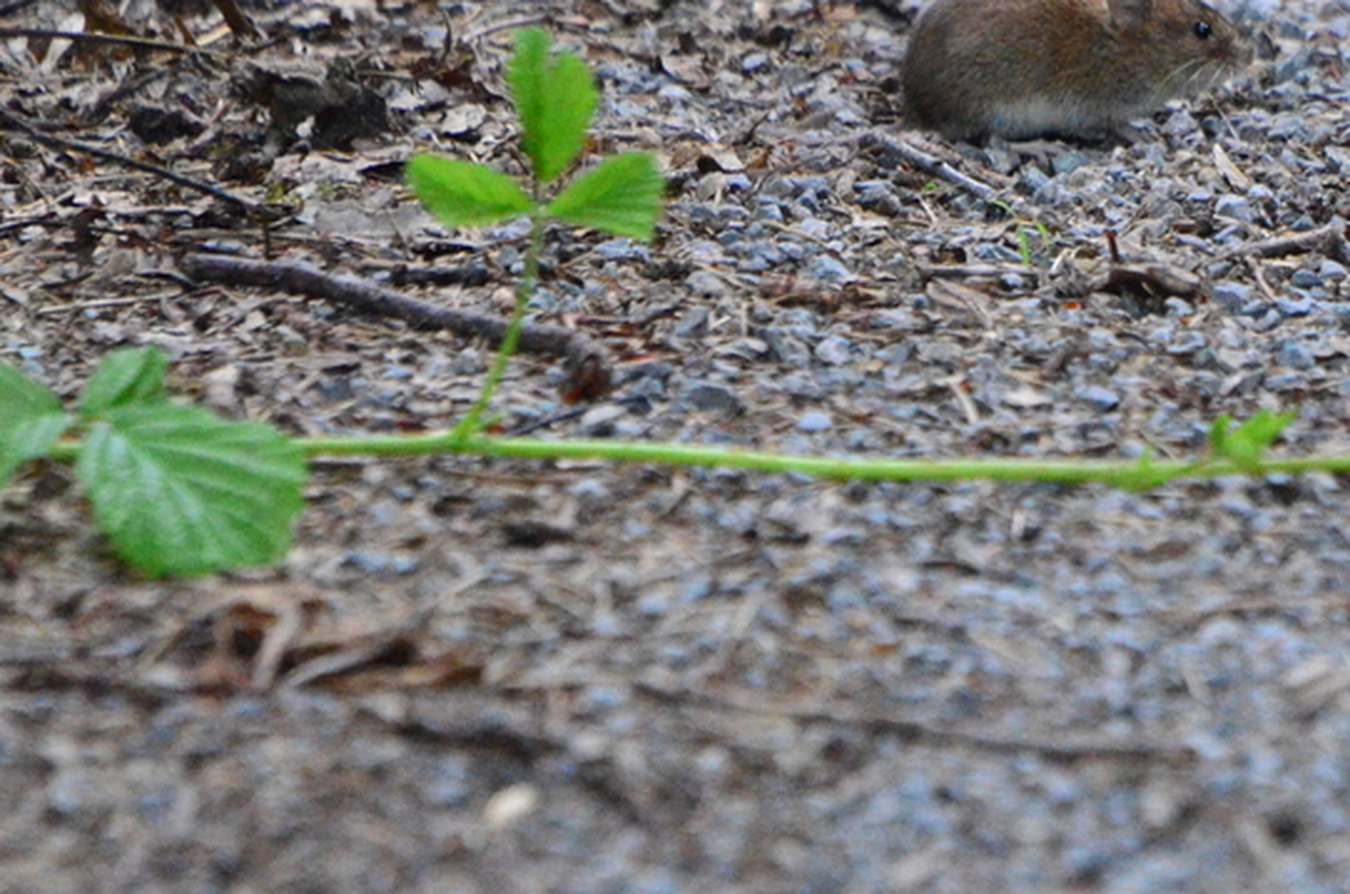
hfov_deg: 1.3
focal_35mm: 1578
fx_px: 59053
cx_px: 1096
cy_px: 195
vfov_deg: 0.9
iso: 6400
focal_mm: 500
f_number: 8
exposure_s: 1/800
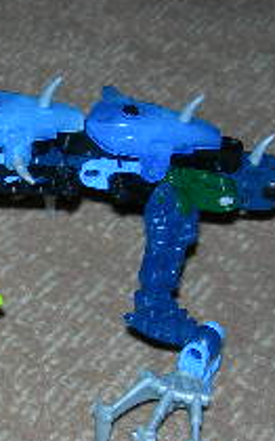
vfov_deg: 16.9
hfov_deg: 10.4
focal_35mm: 123
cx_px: -65
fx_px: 1477
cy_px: 304
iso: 50
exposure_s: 1/60.1
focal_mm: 7.8
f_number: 2.8
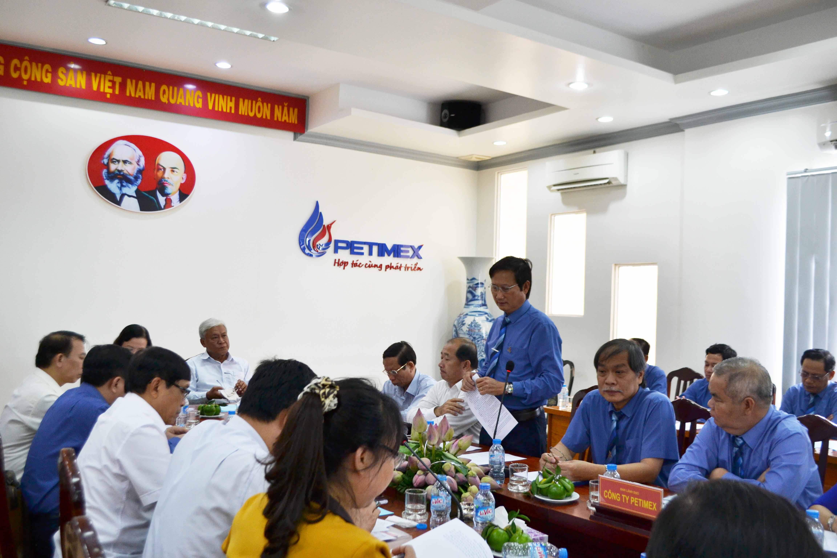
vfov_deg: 40.0
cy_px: 279
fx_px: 767
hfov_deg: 57.2
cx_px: 418
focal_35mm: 33
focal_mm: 22
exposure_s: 1/80
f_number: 4.5
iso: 400
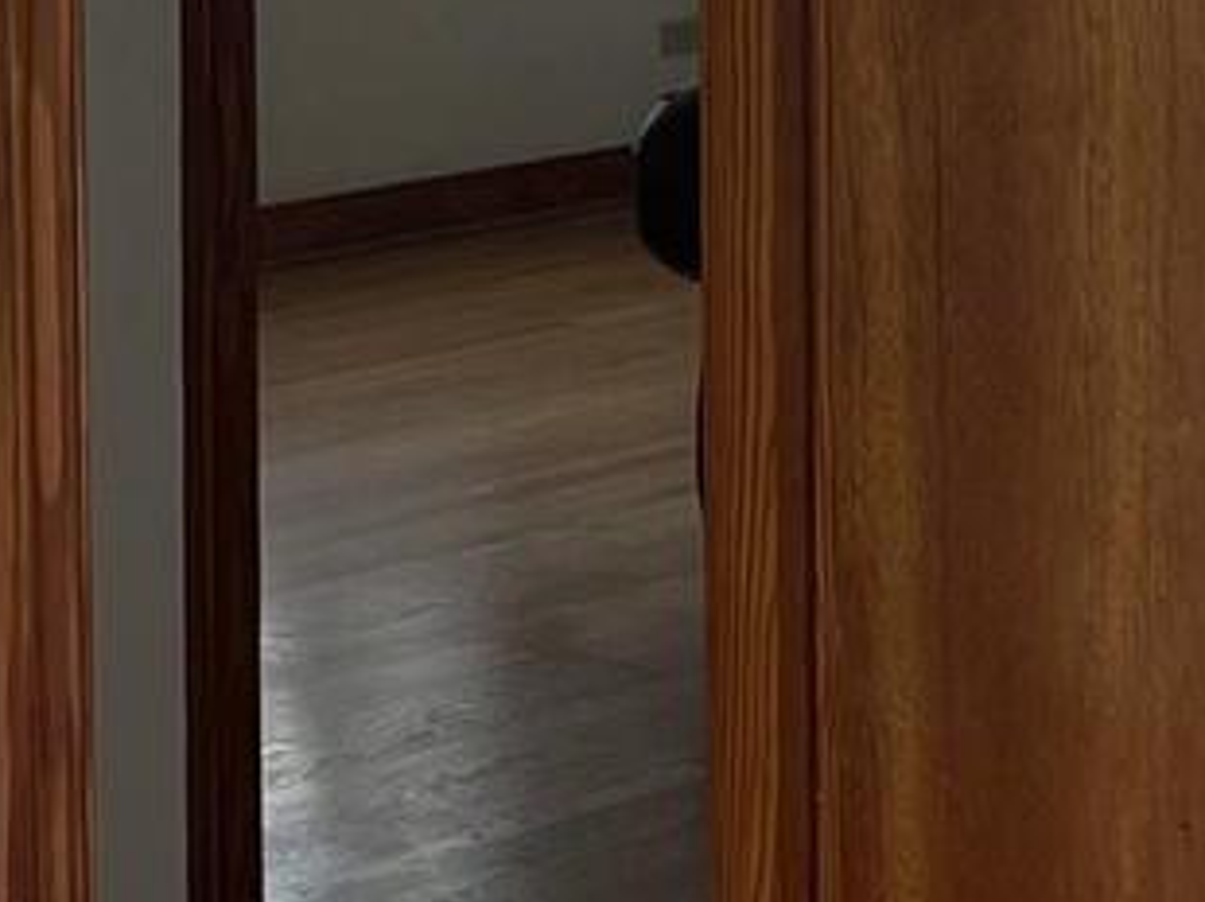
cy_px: -206
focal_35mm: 172
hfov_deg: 11.5
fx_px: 5983
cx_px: 463
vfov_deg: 8.5
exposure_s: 1/120
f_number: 1.5
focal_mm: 5.7
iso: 40
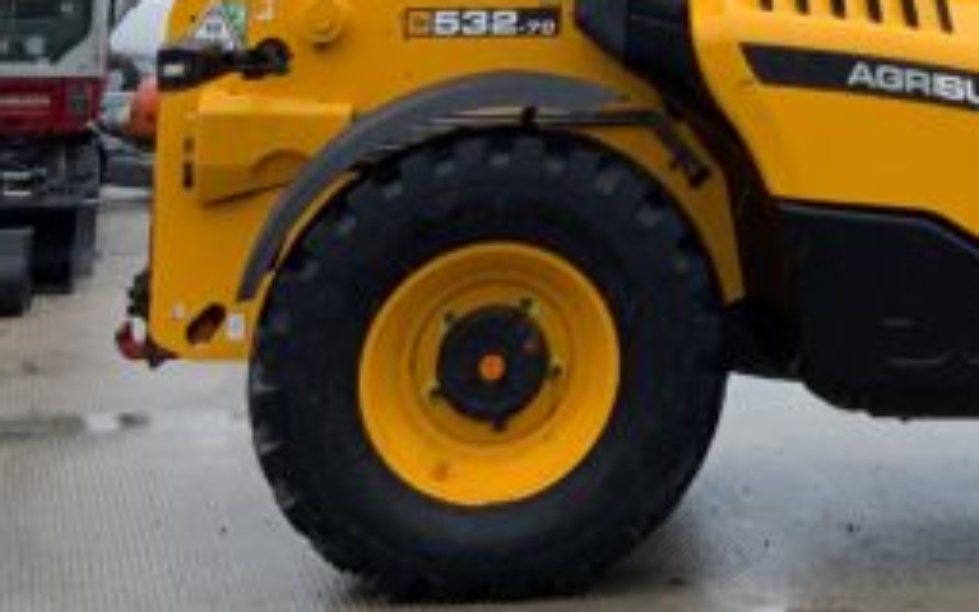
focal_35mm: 123
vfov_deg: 9.8
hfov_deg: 15.9
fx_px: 3282
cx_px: 1335
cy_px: -662
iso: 16
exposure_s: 1/270
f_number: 1.8
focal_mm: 3
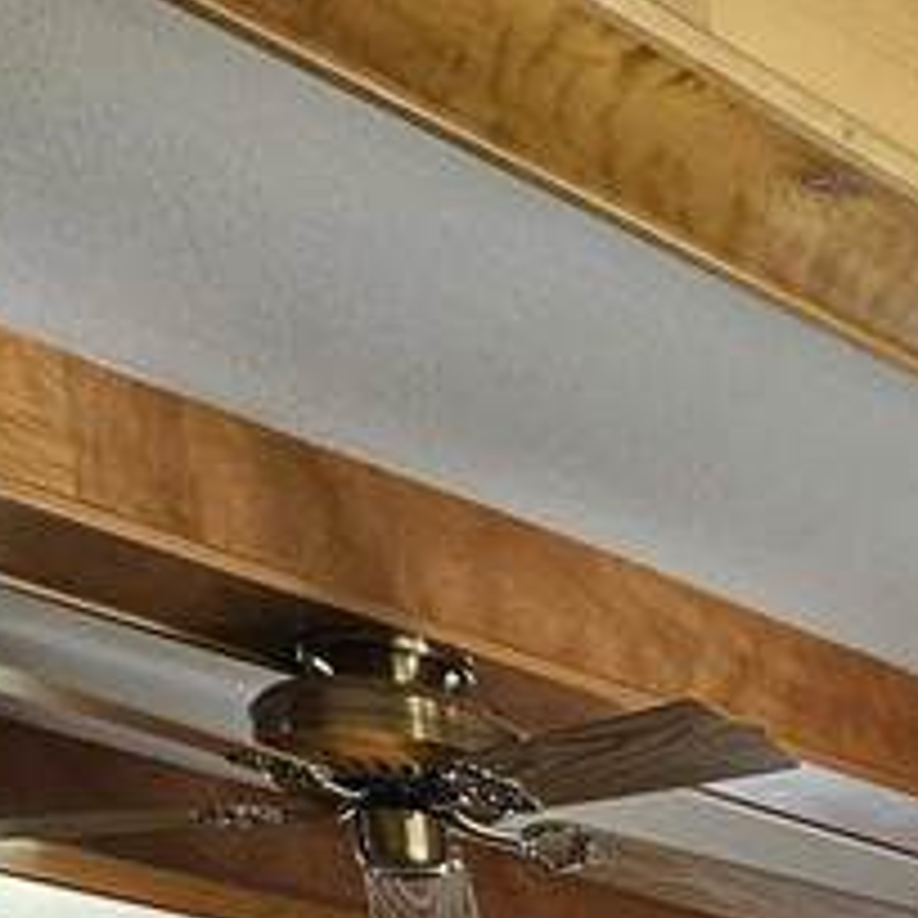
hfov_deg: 19.1
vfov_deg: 15.6
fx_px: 2160
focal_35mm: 72
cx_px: 1593
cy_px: 2084
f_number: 2.2
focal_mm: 2.2
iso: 80
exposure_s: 1/60
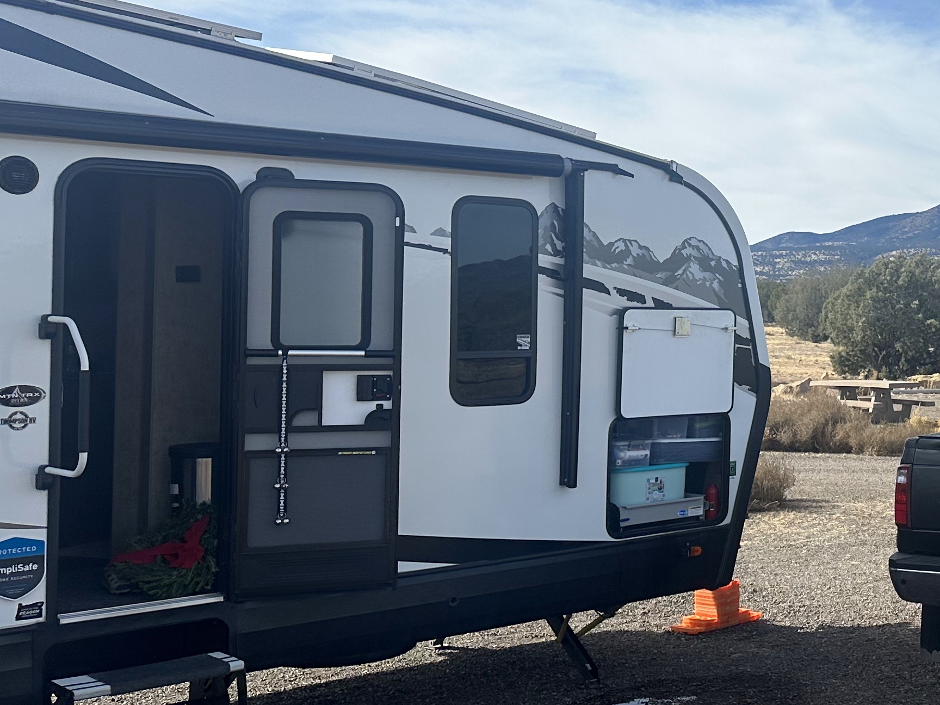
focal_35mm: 56
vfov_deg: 26.1
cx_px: 1049
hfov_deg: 30.5
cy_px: 292
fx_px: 1521
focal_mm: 6.86
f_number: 1.78
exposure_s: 1/5525
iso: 80
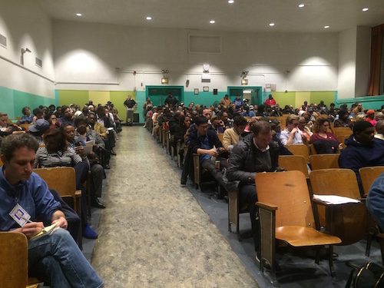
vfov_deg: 48.2
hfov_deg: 61.7
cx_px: 192
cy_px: 144
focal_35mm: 29
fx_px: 322
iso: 125
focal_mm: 4.15
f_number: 2.2
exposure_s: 1/30
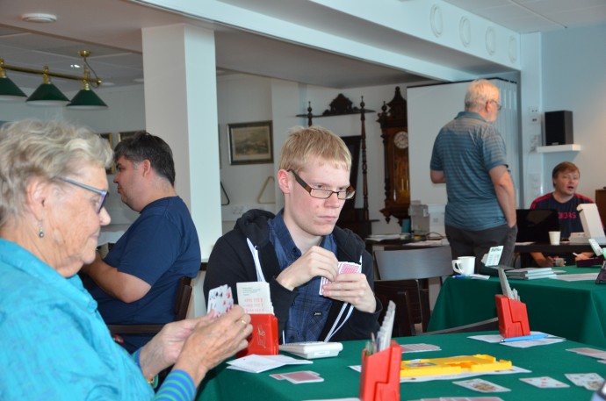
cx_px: 303
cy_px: 200
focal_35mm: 60
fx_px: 1008
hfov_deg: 33.5
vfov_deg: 22.5
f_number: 4.5
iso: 800
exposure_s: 1/60
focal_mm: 40
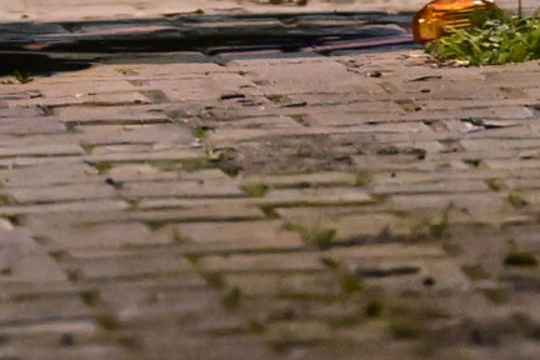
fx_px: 26668
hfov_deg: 1.2
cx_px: -904
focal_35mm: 1778
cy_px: -638
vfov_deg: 0.8
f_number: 3.5
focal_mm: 200
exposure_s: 1/60
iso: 8000
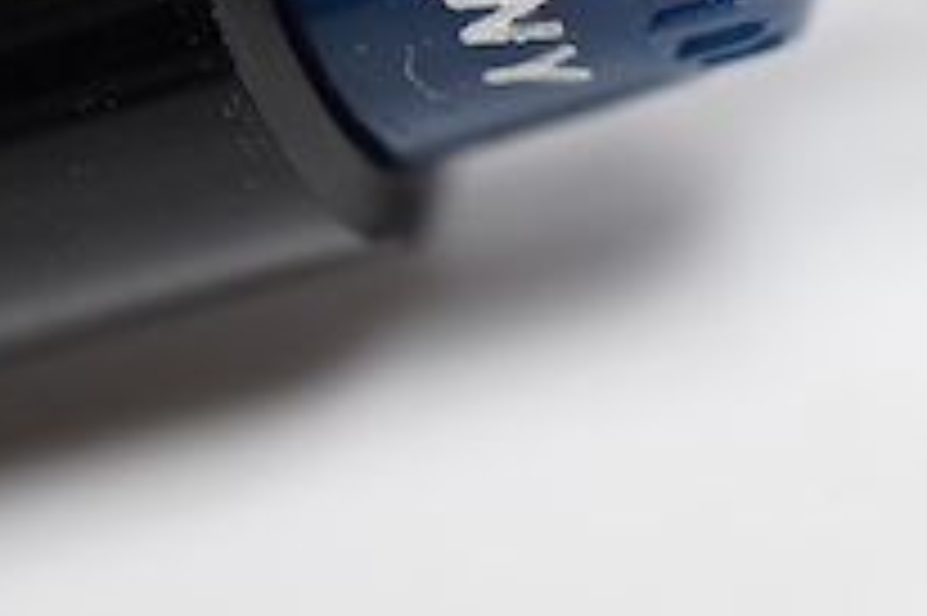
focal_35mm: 197
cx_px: 454
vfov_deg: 6.9
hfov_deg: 10.4
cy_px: -81
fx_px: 5069
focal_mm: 30
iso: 640
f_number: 5
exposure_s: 1/125
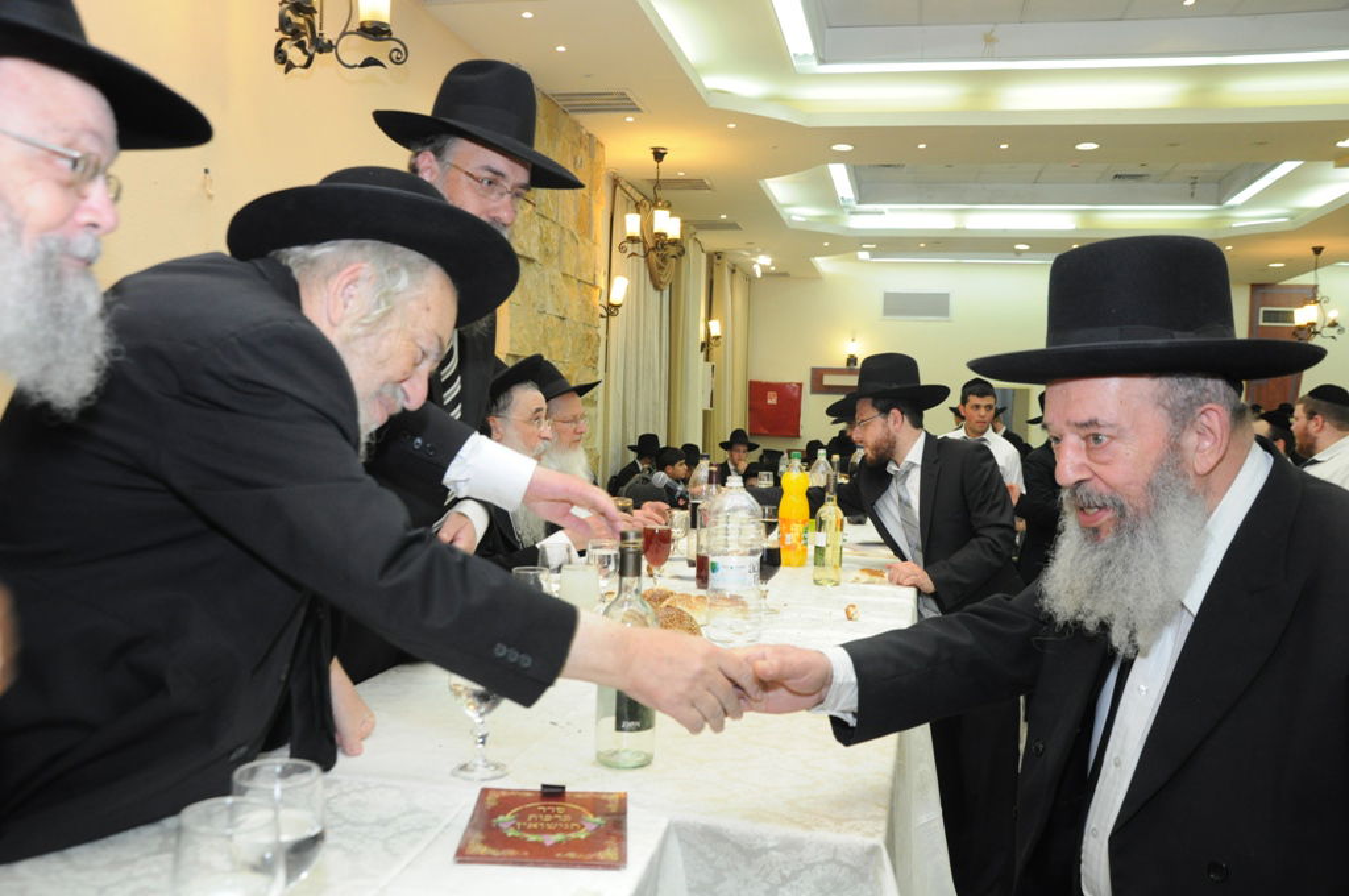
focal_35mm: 32
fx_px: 1179
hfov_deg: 59.6
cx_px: 674
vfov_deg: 41.6
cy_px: 448
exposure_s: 1/60
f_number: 5.6
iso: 800
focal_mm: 21
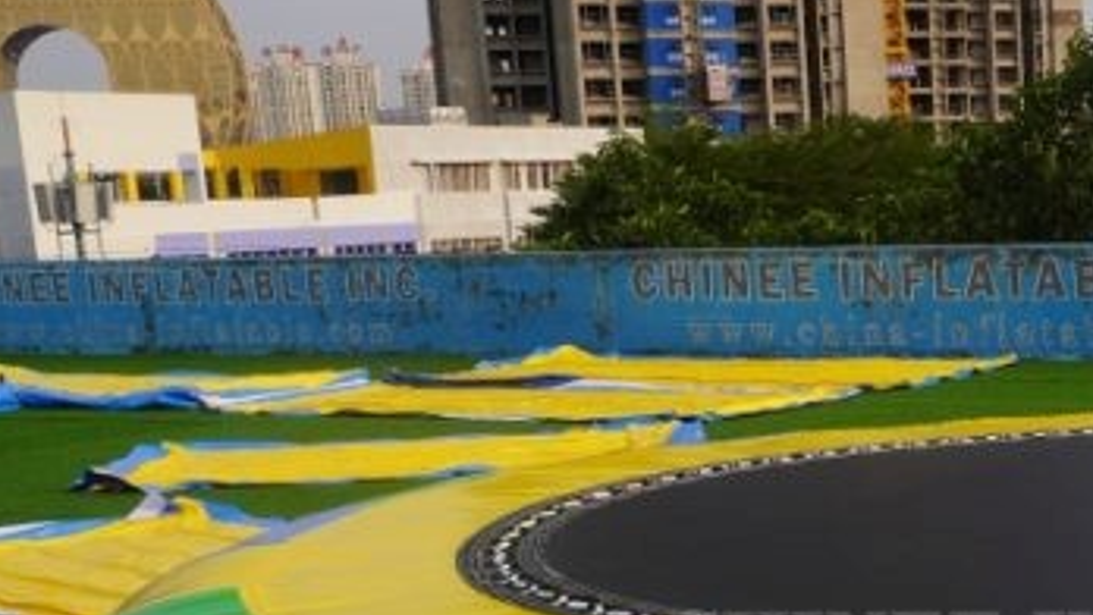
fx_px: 2145
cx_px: 1225
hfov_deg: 26.2
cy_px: 701
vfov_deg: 15.8
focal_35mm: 74
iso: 100
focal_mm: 16
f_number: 9
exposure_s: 1/125
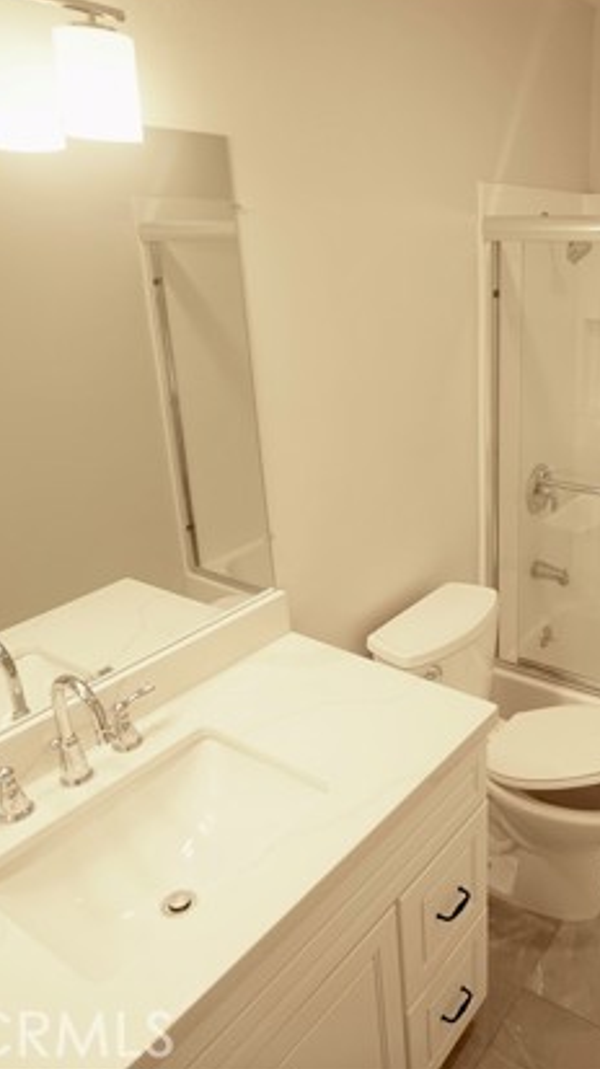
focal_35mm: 26
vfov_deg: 71.9
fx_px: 736
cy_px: 519
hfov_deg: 41.8
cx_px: 507
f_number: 4
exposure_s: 1/60
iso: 500
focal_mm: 16
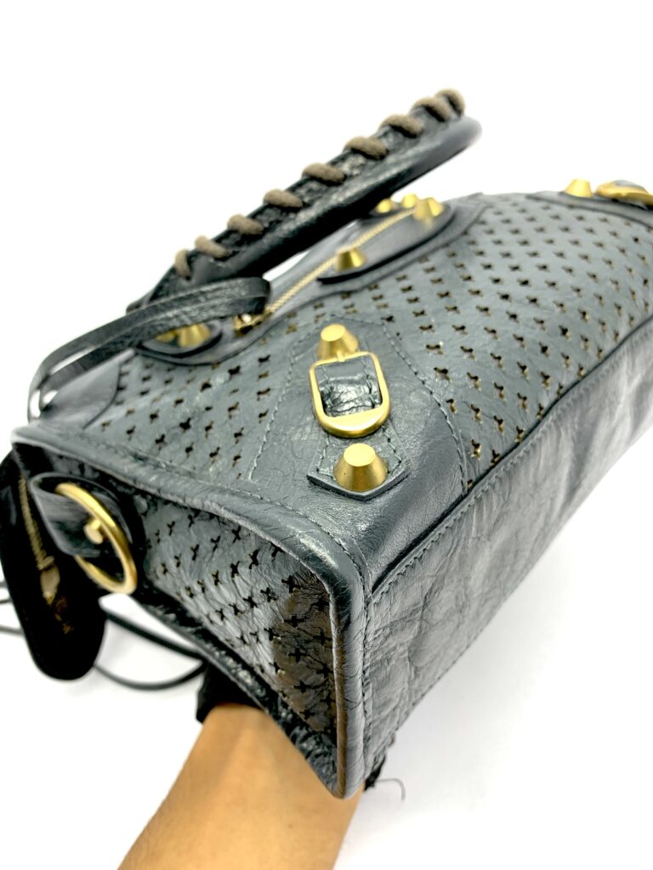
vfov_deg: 67.3
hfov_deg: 53.1
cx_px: 326
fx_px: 654
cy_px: 435
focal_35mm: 26
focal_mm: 4.25
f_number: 1.8
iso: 80
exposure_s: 1/100
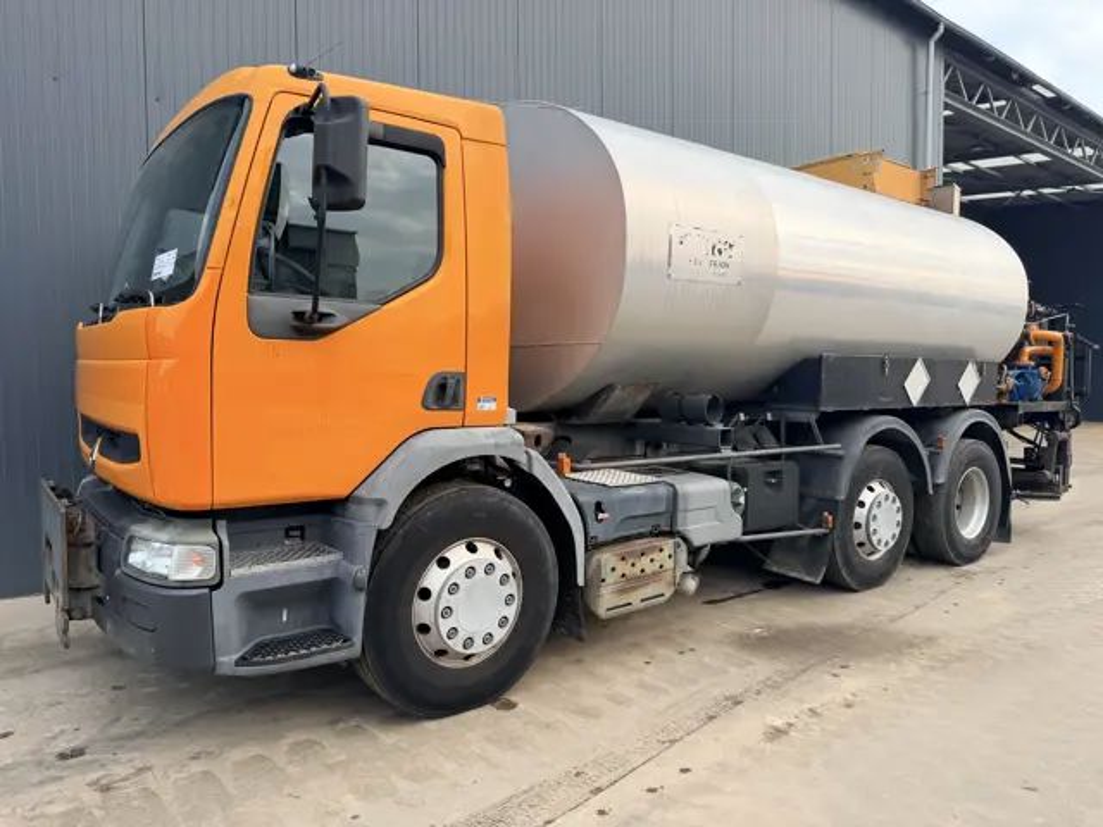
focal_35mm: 24
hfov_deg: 71.6
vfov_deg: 56.8
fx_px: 765
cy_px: 414
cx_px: 552
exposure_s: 1/170
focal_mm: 6.76
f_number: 1.78
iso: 100
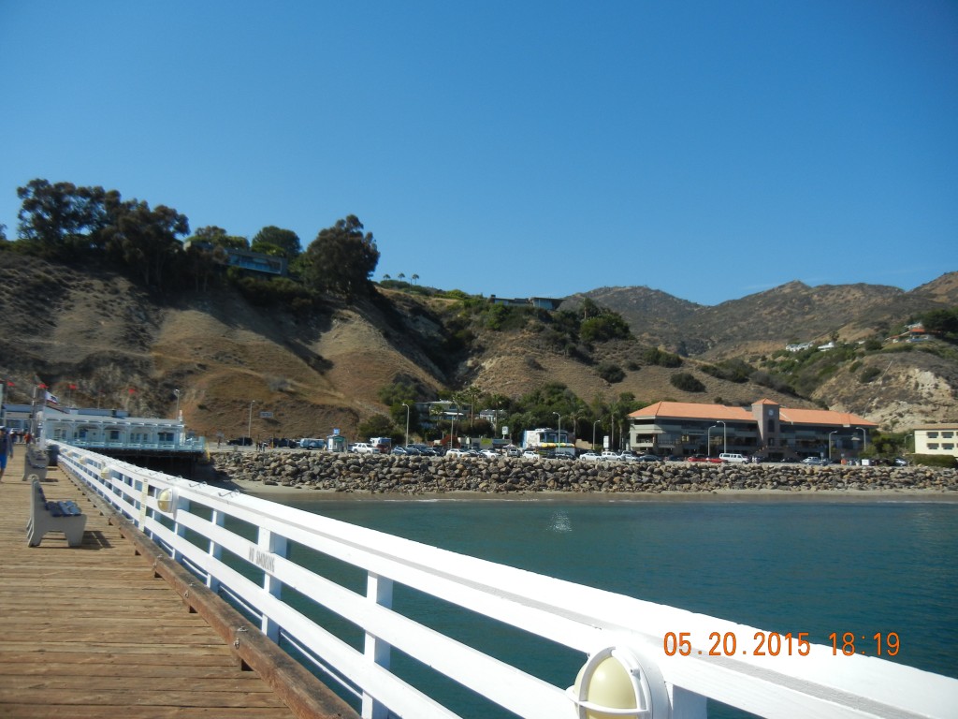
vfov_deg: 46.8
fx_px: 830
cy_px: 360
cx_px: 479
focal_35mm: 30
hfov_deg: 60.0
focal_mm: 5.4
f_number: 7
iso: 160
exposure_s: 1/527
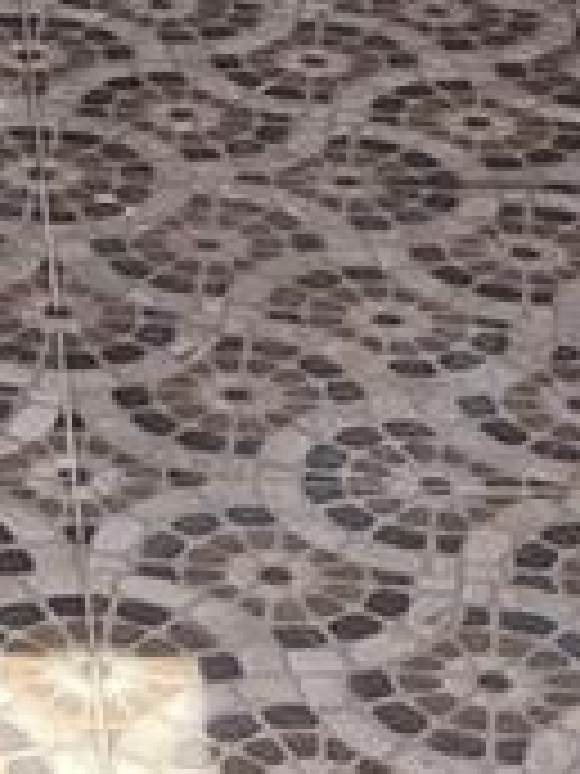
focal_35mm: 181
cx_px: -297
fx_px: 4044
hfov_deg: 8.0
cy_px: -1467
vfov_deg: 9.0
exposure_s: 1/2045
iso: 50
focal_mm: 5.7
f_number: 1.5
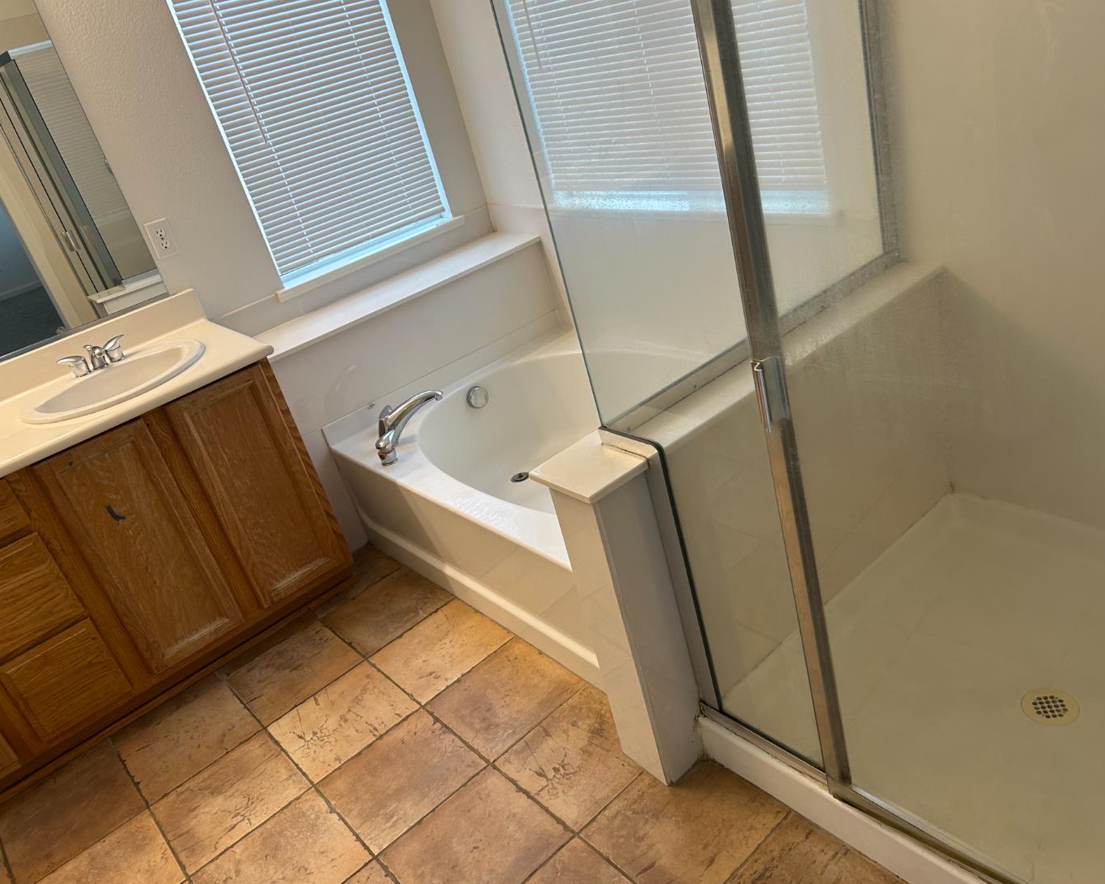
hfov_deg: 62.2
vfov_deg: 51.5
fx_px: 916
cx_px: 588
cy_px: 438
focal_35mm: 28
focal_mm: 5.7
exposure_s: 1/120
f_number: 1.5
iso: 64
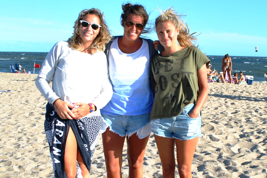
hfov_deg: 36.2
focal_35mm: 55
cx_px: 147
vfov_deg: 24.6
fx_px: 408
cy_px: 117
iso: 100
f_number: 5.6
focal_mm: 24
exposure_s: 1/200
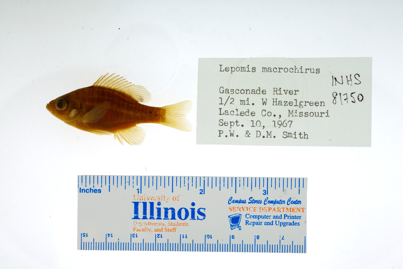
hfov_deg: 33.4
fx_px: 672
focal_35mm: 60
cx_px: 202
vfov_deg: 22.6
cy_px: 134
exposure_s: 1/200
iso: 100
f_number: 10
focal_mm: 60
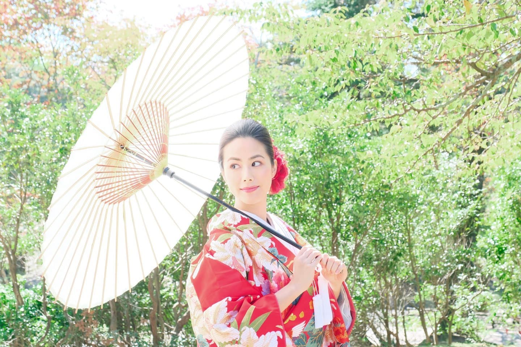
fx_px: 680
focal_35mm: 47
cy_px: 174
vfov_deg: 28.6
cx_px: 260
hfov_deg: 41.9
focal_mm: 31.1
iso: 800
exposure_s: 1/200
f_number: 5
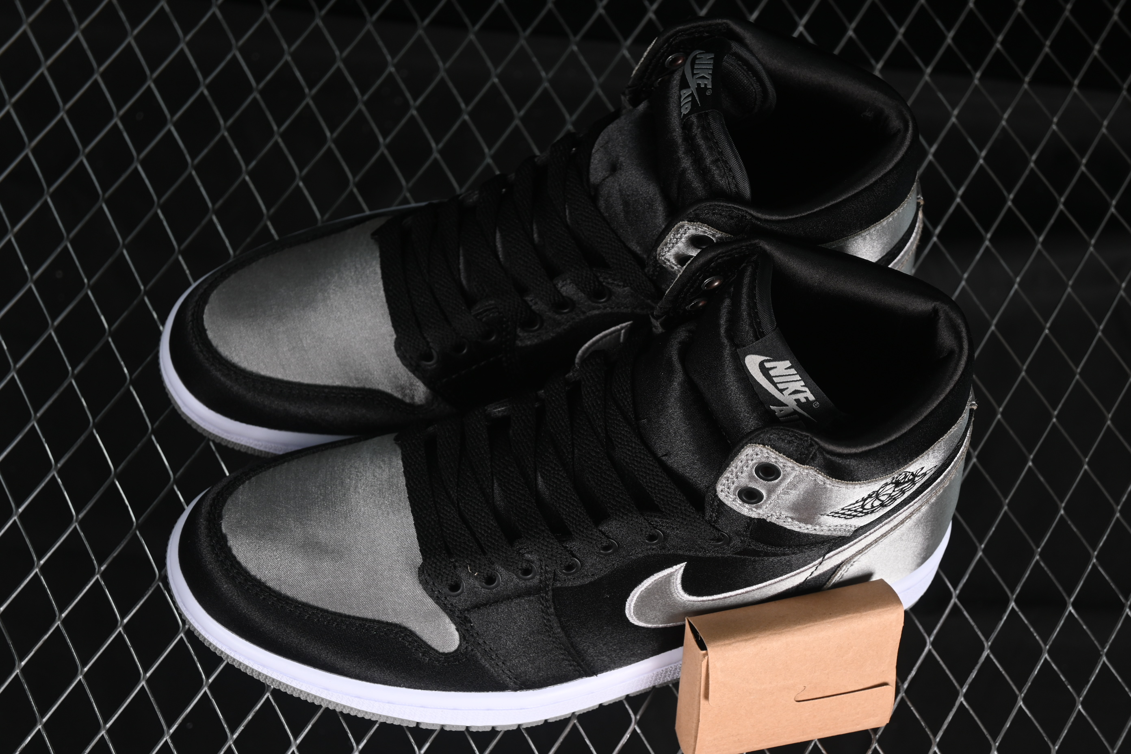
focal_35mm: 75
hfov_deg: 27.0
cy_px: 377
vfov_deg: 18.2
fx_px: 2356
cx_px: 566
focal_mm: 50
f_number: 6.3
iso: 160
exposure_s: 1/50
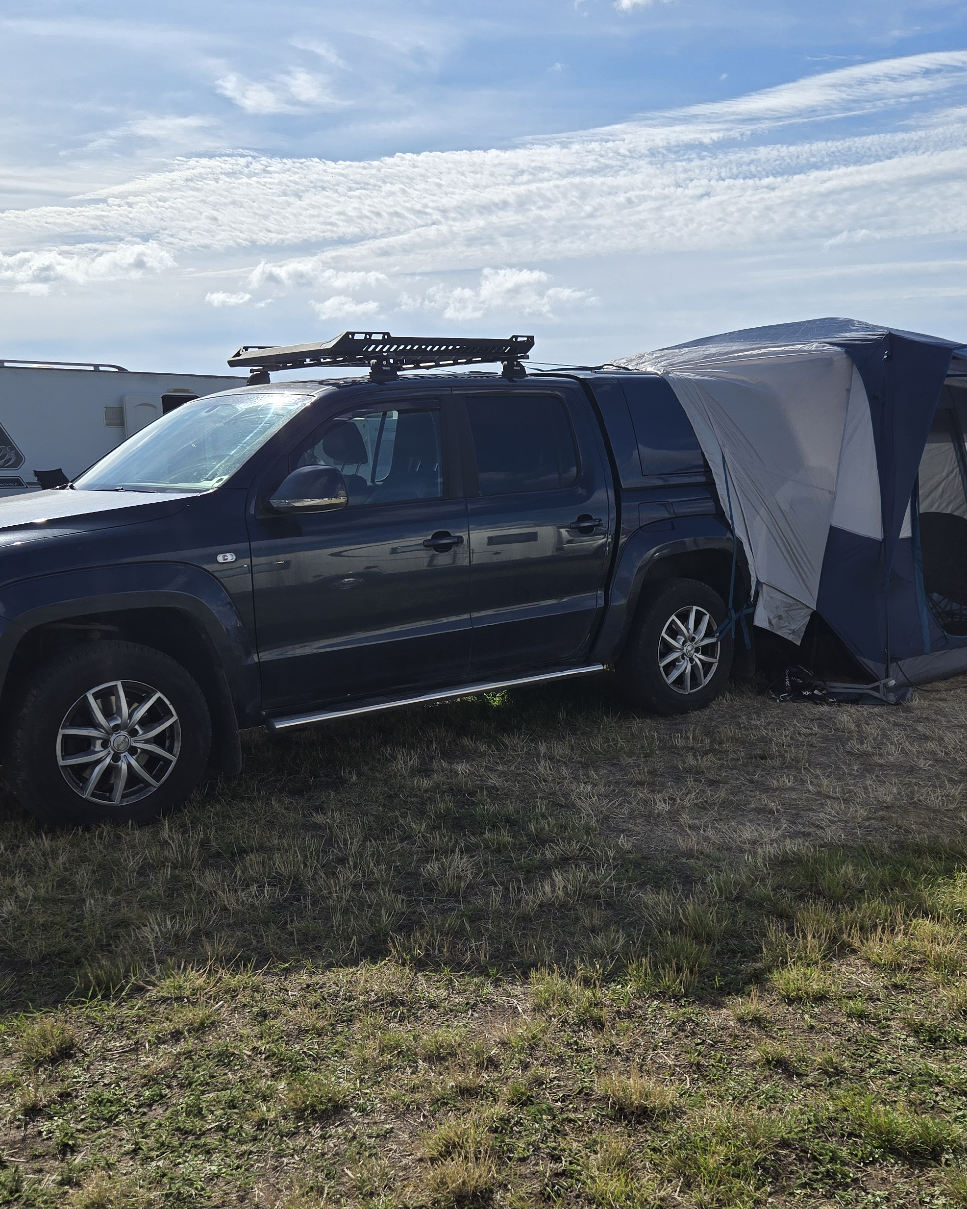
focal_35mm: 37
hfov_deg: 40.0
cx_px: 558
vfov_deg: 49.1
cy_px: 624
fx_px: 1323
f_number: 1.8
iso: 25
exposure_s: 1/3194
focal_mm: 5.4
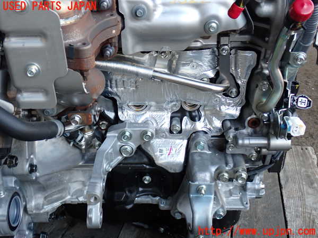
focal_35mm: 44
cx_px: 159
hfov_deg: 42.9
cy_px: 119
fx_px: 404
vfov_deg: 32.9
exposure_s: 1/40
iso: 200
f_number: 2.9
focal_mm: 7.84
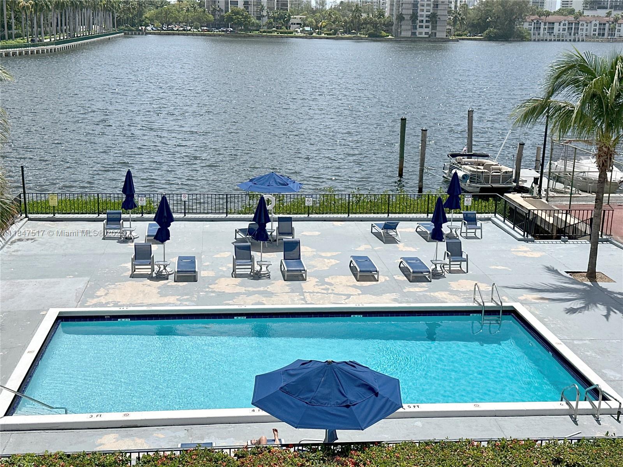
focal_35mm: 48
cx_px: 312
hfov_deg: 39.7
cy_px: 234
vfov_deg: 30.3
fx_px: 864
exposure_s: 1/7092
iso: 64
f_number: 1.78
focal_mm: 6.86
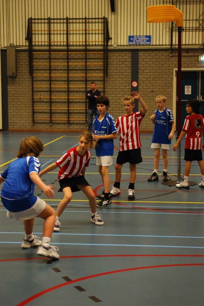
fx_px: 702
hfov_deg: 16.5
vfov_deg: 24.6
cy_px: 153
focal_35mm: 82
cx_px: 102
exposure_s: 1/100
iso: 800
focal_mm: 55
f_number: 2.8
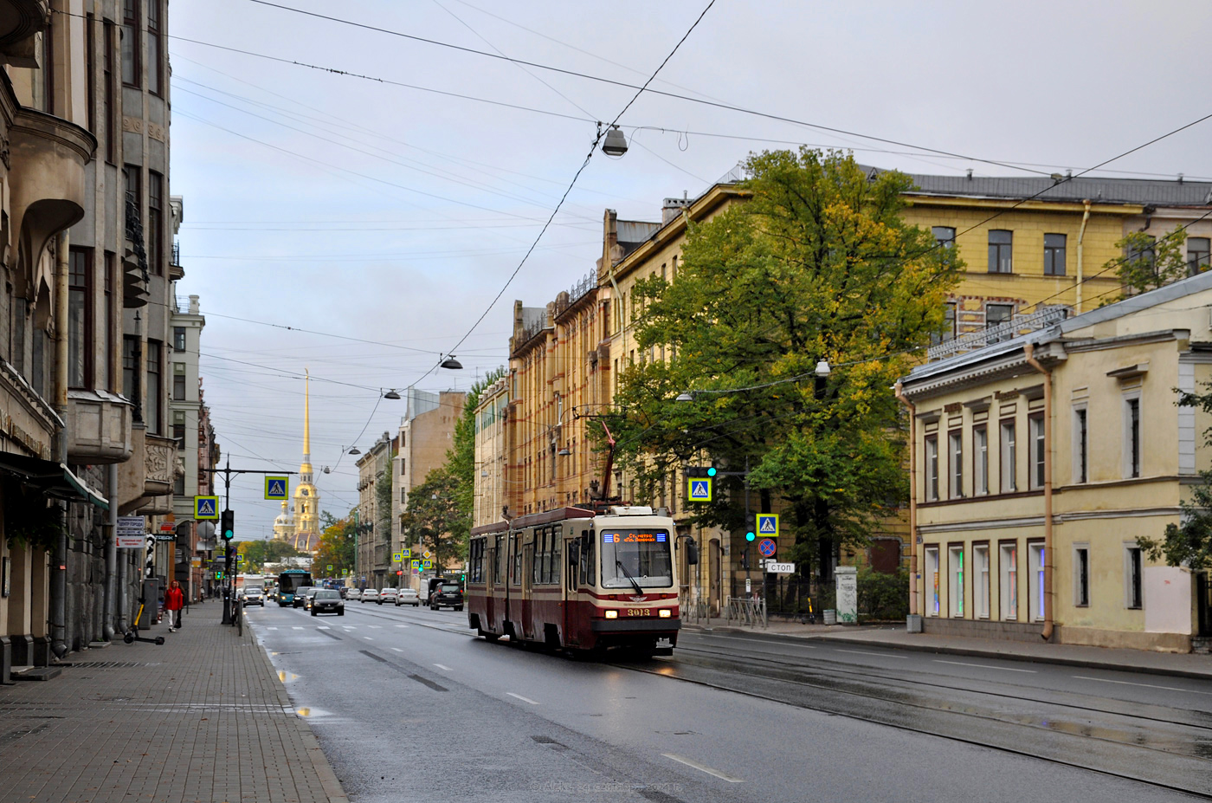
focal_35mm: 60
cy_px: 402
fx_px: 2016
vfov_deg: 22.5
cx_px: 606
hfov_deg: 33.5
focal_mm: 40
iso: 200
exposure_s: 1/320
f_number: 6.3
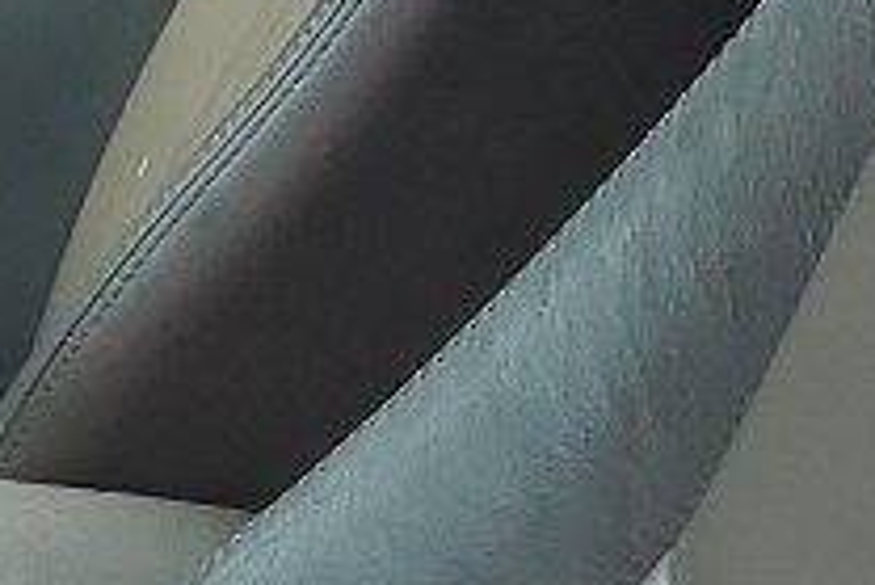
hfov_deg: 8.8
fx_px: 5059
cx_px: -1359
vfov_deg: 6.5
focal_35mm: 208
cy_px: 922
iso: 50
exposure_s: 1/769
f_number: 1.5
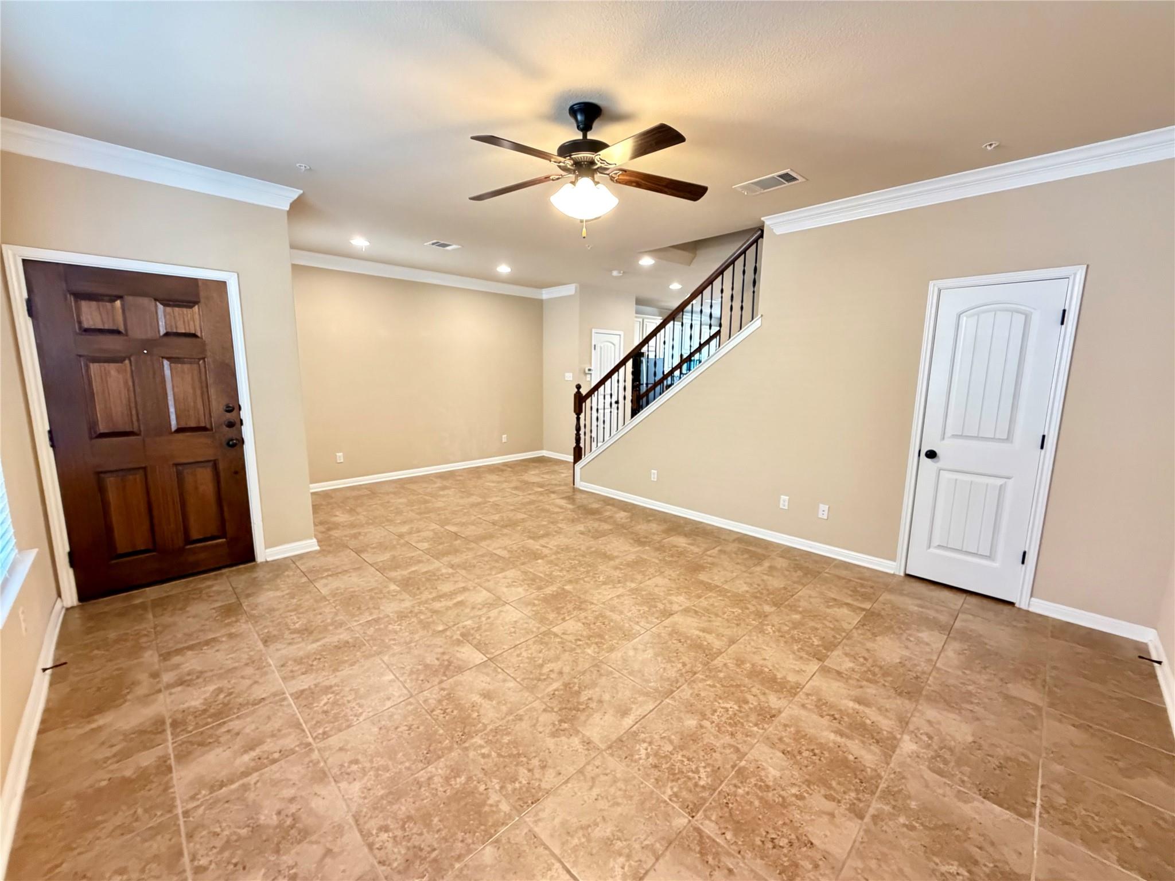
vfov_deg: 85.7
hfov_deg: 102.1
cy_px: 440
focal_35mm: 14
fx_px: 475
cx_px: 588
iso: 1000
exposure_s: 1/40
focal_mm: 2.22
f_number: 2.2
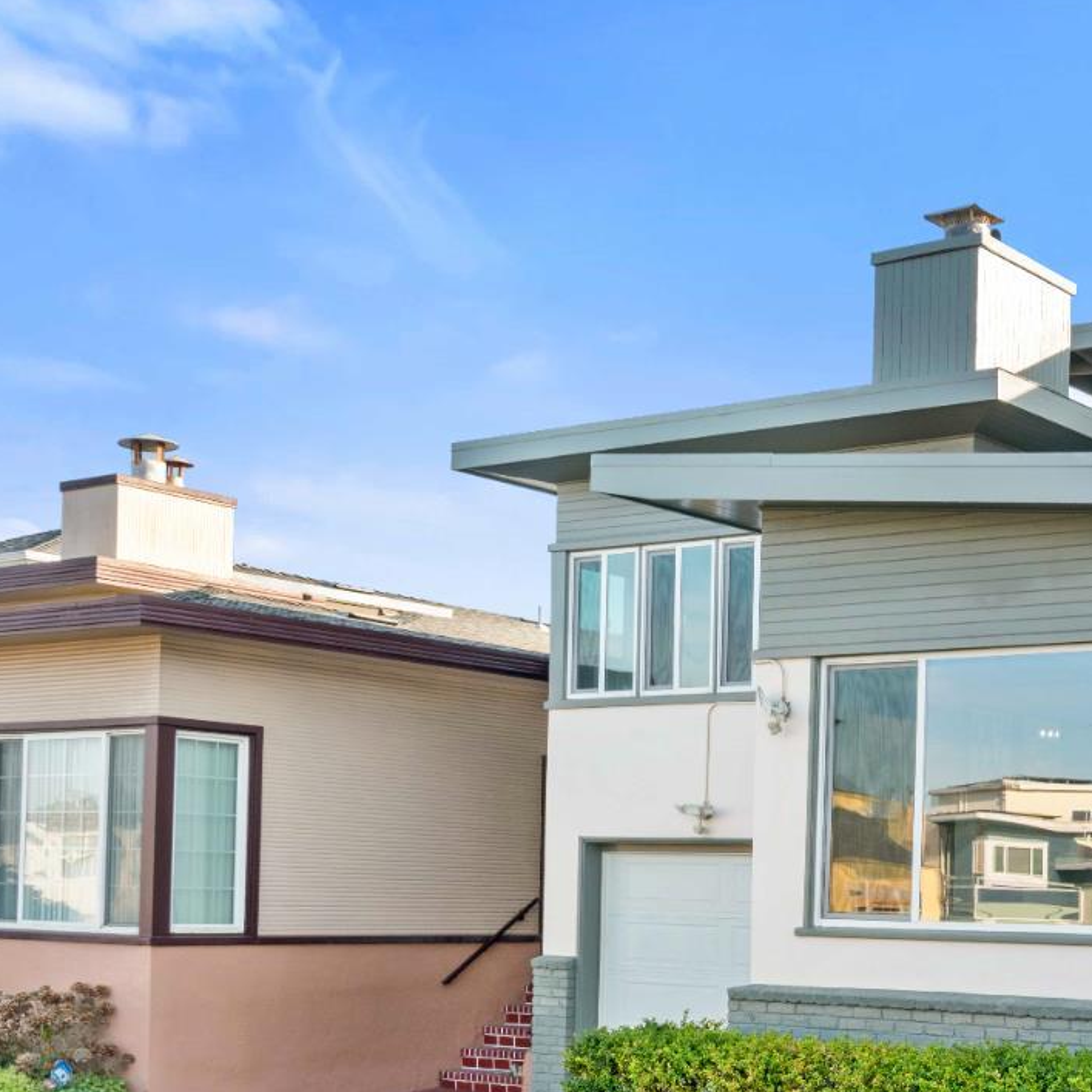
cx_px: 950
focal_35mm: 54
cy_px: 733
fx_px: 1927
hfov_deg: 30.5
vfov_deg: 31.4
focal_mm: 30
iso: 400
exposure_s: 1/40
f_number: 16
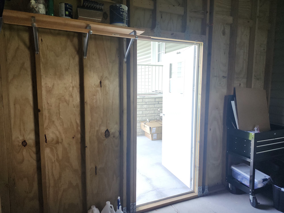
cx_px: 142
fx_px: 189
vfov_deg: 58.9
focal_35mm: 23
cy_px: 106
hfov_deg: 73.9
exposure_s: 1/180
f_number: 1.8
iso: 160
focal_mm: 5.54
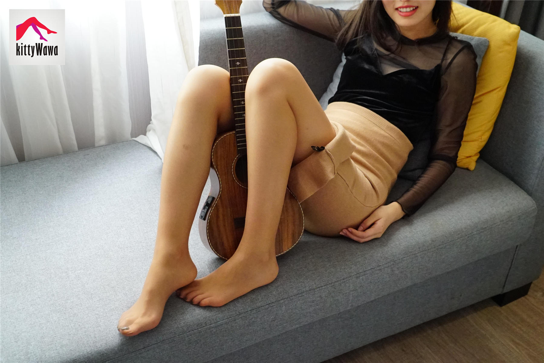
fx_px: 604
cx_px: 272
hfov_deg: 48.5
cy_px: 182
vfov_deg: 33.4
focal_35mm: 40
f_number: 7.1
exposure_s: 1/60
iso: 10000
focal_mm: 40
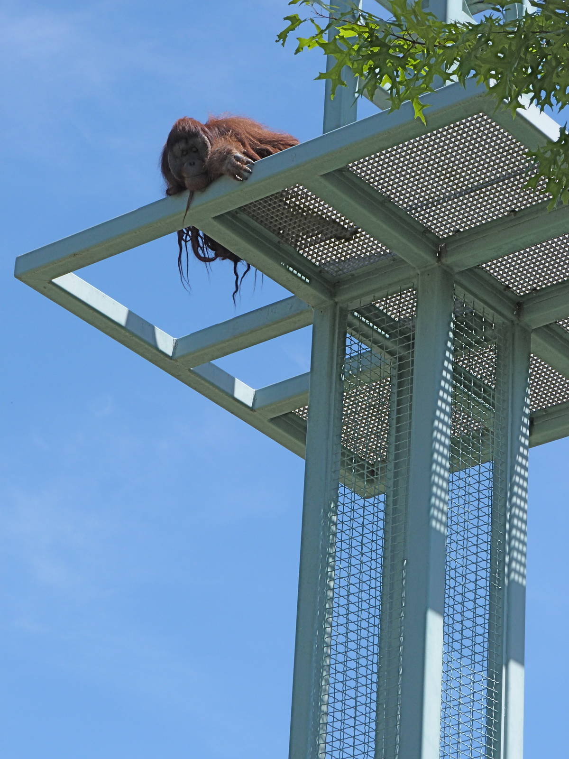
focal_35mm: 139
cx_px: 284
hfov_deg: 10.7
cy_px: 380
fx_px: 3046
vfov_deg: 14.2
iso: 80
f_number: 5.6
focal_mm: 25
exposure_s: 1/200
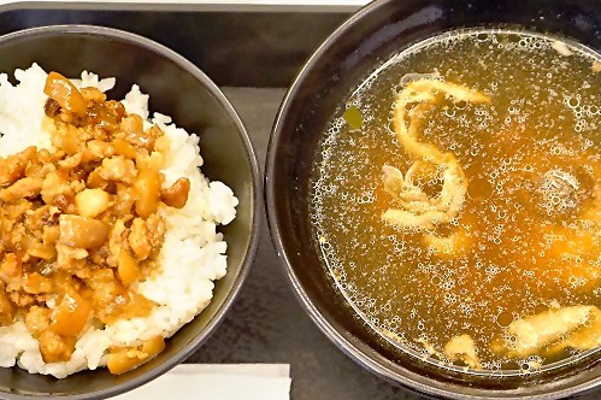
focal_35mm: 80
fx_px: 1335
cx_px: 429
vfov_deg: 16.9
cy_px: 328
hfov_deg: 25.2
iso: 4000
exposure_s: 1/60
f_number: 4
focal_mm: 39
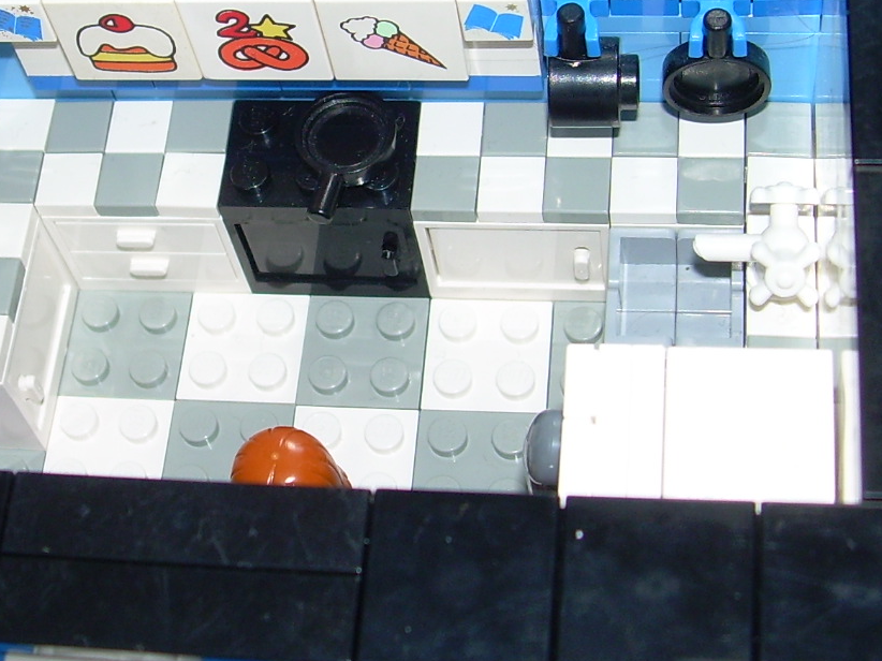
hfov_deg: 26.2
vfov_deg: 19.7
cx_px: 302
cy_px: 150
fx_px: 1885
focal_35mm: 74
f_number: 2.8
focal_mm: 6.3
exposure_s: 1/60
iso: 50
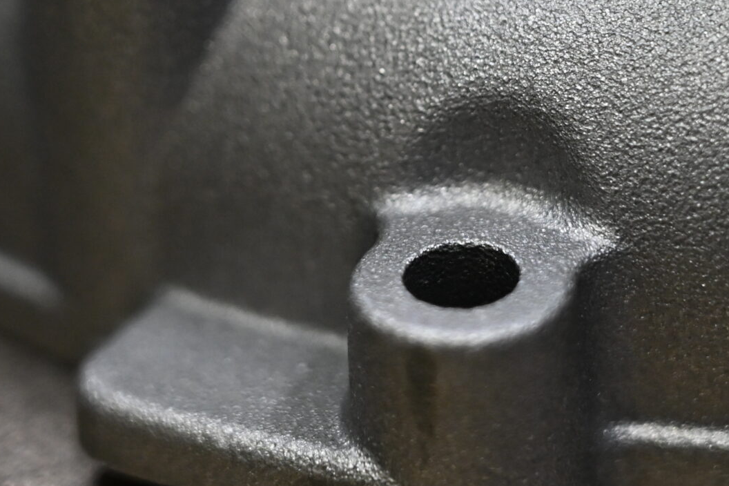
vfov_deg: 4.7
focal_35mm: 291
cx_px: 379
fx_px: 5892
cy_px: 179
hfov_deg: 7.1
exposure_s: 1/250
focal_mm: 120
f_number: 4
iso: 3200
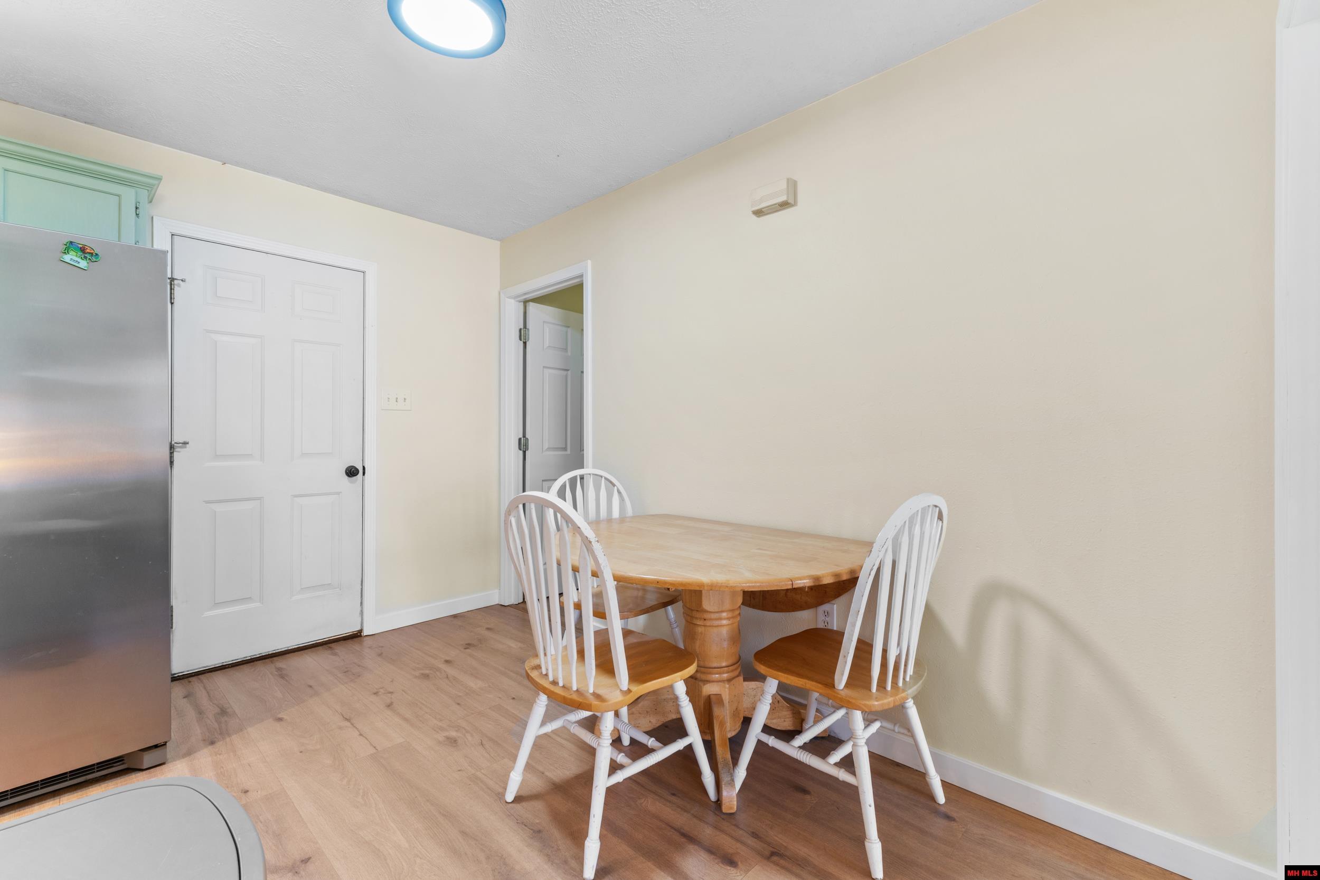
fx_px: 550
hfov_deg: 100.4
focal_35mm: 15
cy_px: 440
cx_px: 660
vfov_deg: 77.3
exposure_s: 1/1.25
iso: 200
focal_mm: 10
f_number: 9
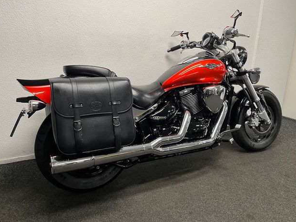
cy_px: 111
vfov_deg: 51.4
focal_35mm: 27
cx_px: 148
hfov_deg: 65.3
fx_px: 231
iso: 100
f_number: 1.6
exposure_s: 1/50
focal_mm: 5.1
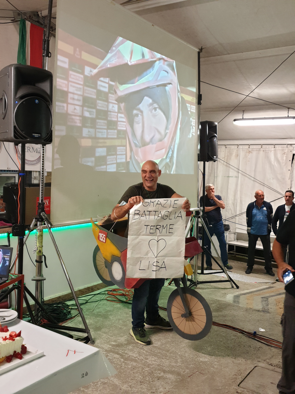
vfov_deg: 67.3
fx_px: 295
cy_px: 197
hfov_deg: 53.1
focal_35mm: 26
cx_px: 148
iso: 250
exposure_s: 1/50
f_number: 1.5
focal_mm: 4.3
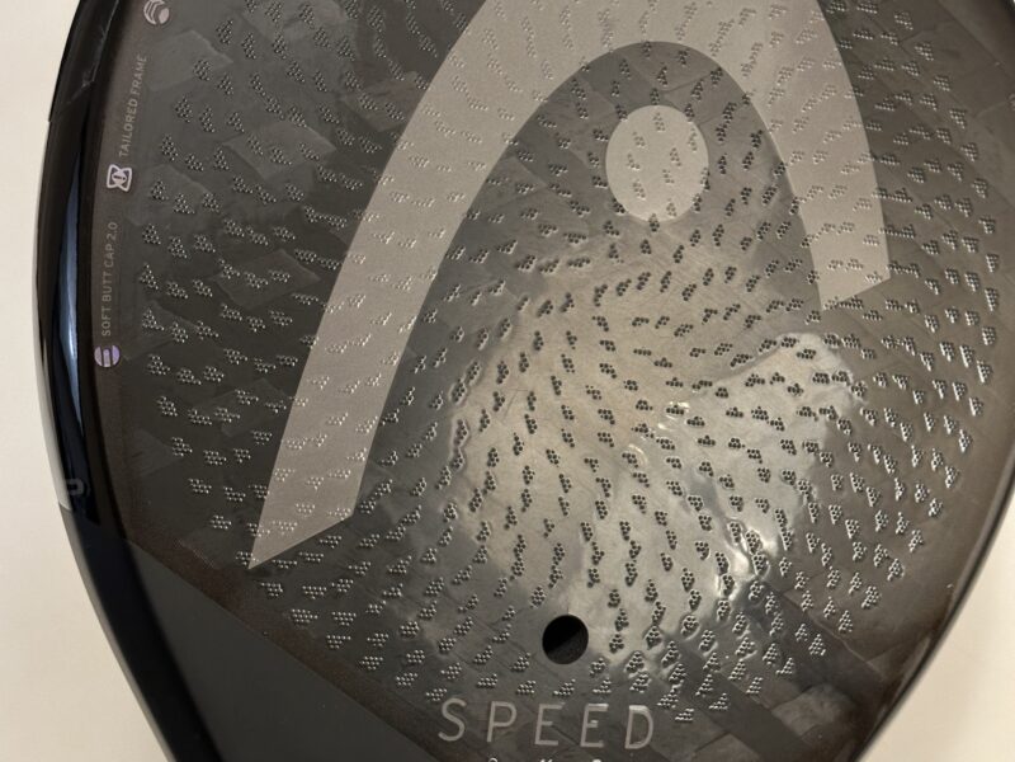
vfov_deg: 30.3
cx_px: 508
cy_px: 381
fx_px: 1407
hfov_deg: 39.7
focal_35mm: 48
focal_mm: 6.86
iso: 320
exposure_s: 1/33
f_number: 1.78
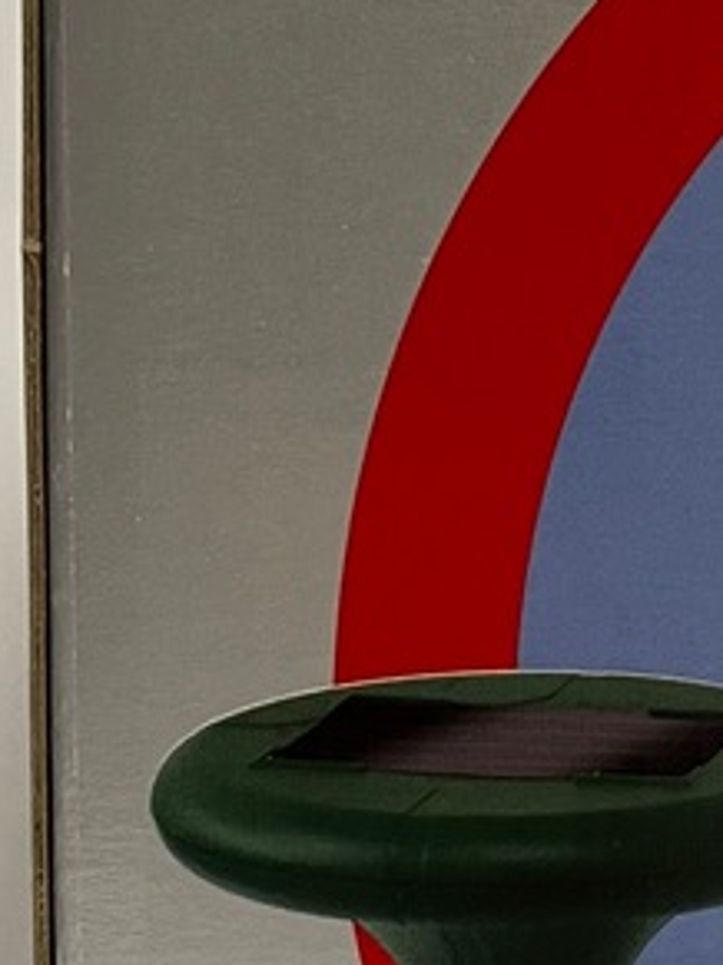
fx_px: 3316
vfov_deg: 16.5
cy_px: 290
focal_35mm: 119
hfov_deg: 11.8
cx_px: 1148
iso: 200
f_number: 1.6
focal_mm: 5.1
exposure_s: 1/50
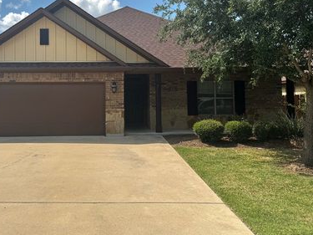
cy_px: 84
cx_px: 118
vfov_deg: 43.7
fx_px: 289
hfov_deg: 56.2
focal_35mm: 32
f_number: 1.78
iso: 80
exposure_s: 1/6410
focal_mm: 6.76
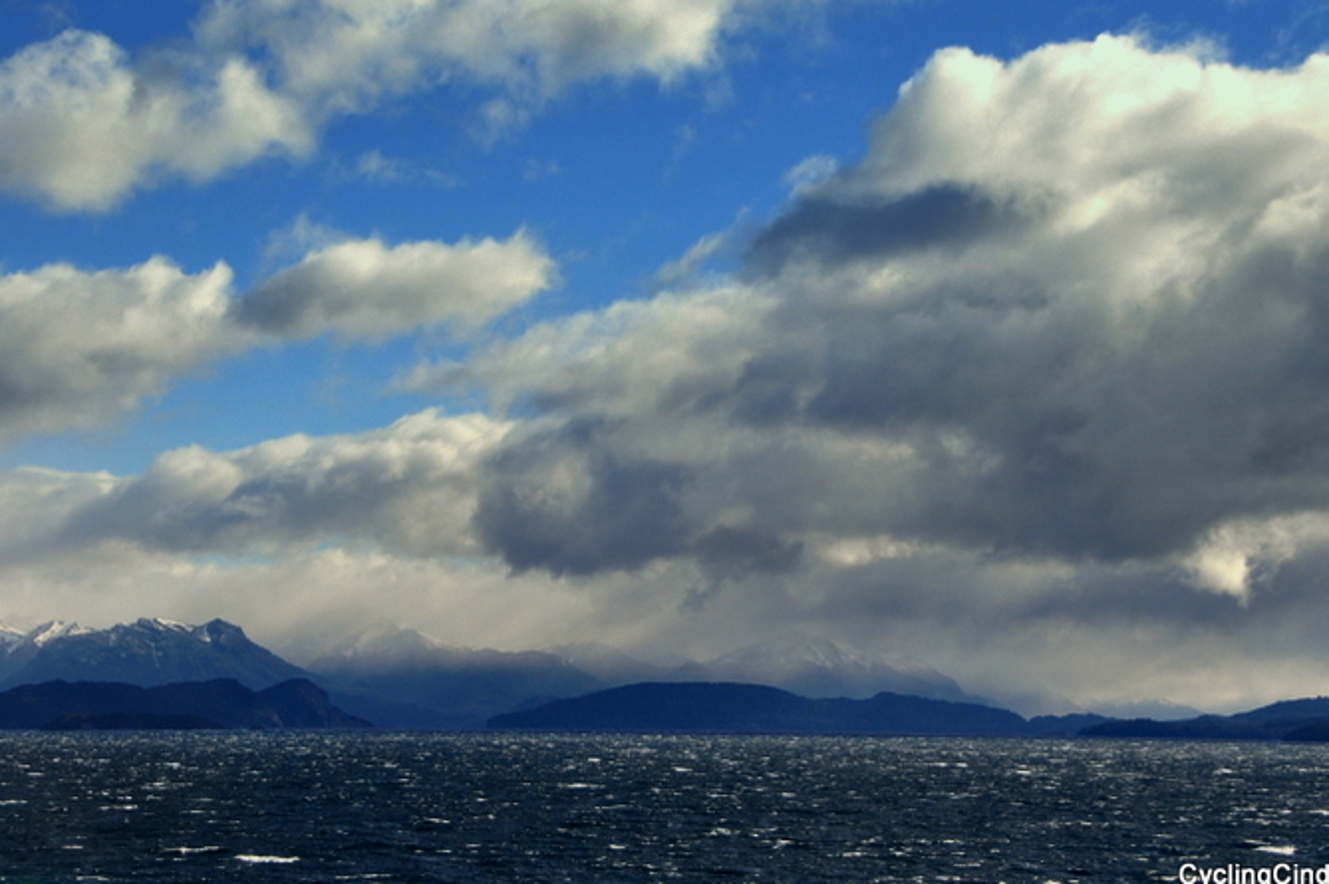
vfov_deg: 13.9
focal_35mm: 99
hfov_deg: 20.7
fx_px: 3637
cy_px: 395
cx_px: 590
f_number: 13
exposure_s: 1/800
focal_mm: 55
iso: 400
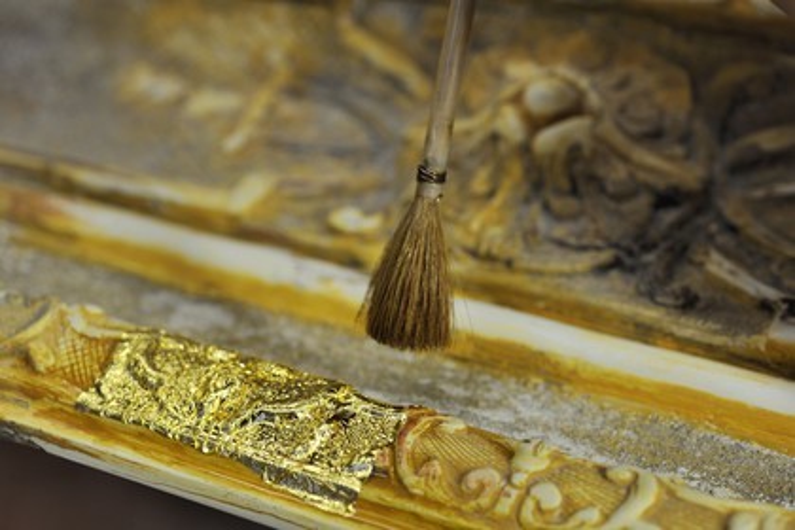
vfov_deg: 22.6
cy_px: 265
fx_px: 1325
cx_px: 398
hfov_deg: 33.4
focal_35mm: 60
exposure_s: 1/60
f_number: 6.3
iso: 400
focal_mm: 60
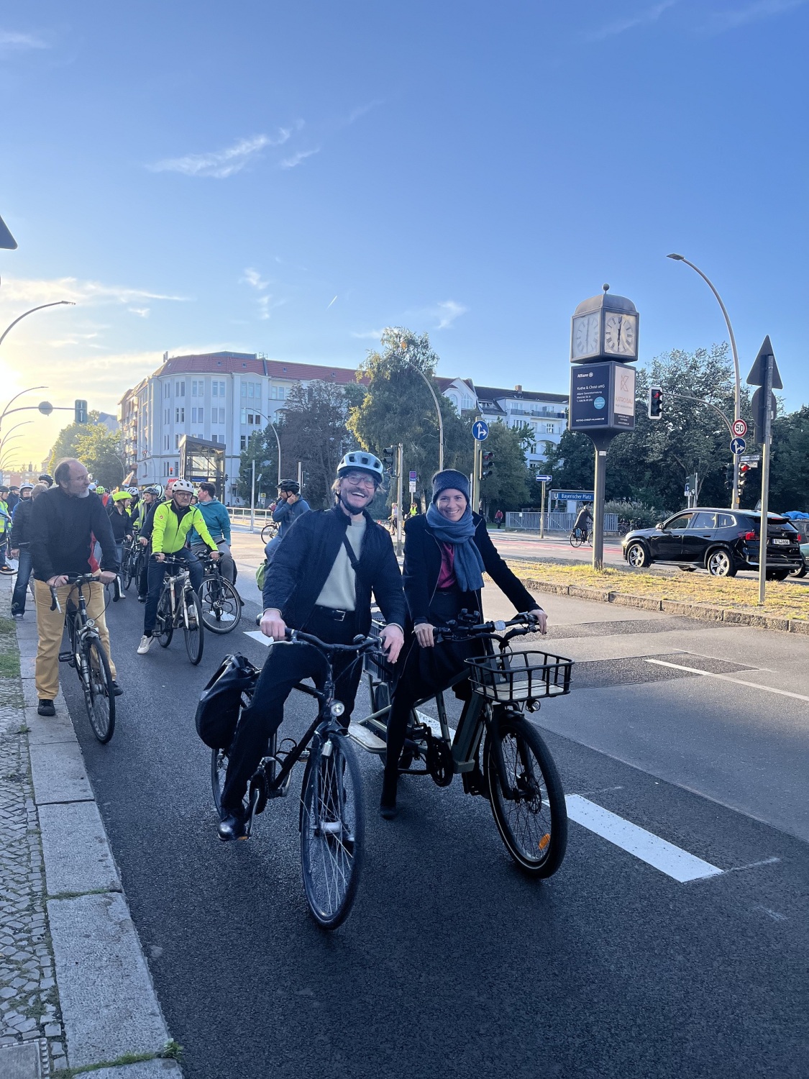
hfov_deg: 53.1
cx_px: 404
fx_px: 810
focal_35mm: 26
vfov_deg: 67.3
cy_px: 540
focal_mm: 5.1
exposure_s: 1/1458
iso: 50
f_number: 1.6
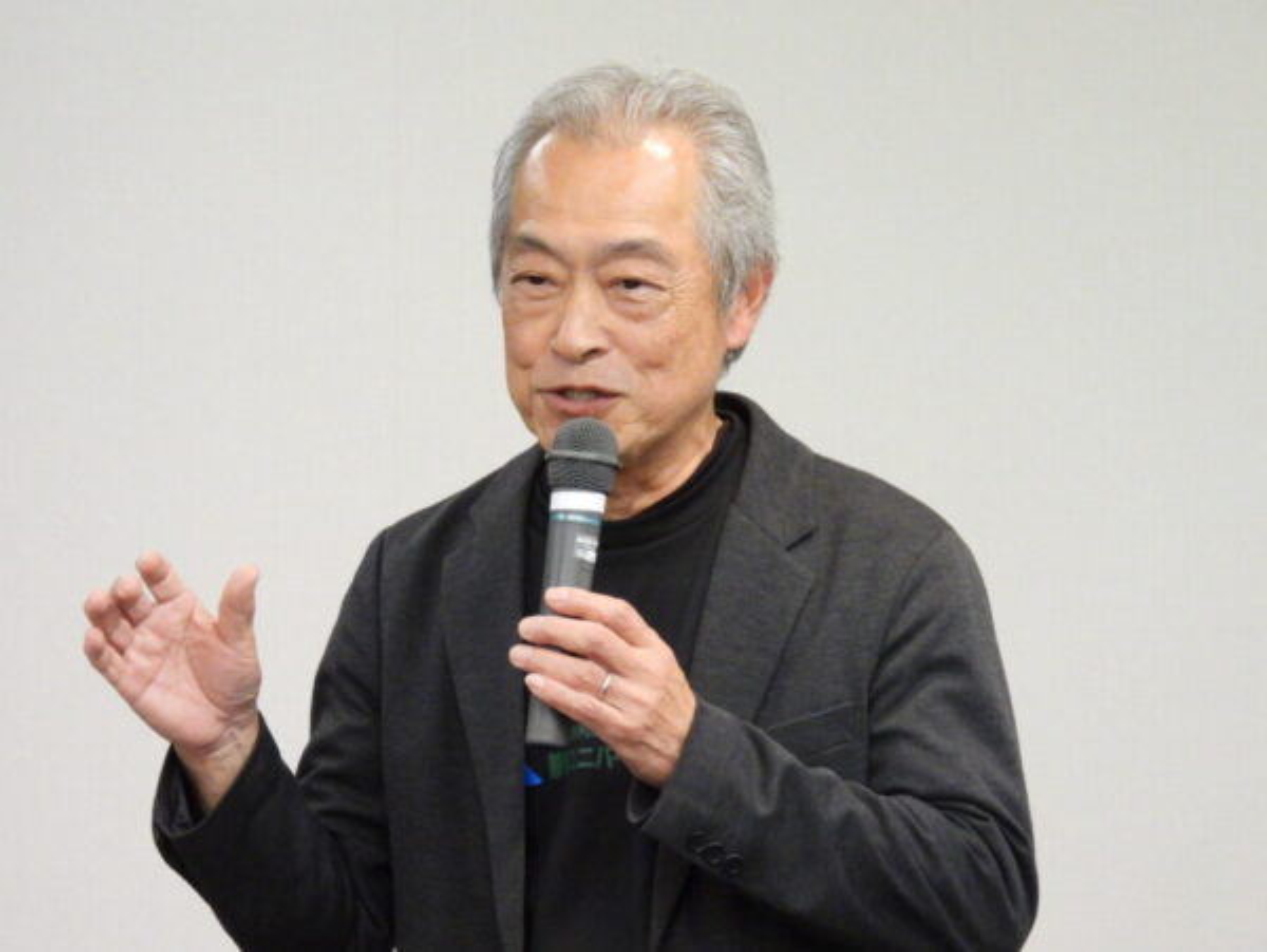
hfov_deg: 5.7
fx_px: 12821
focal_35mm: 350
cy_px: 476
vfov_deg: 4.3
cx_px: 634
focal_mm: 62.5
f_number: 5
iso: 1400
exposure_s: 1/80
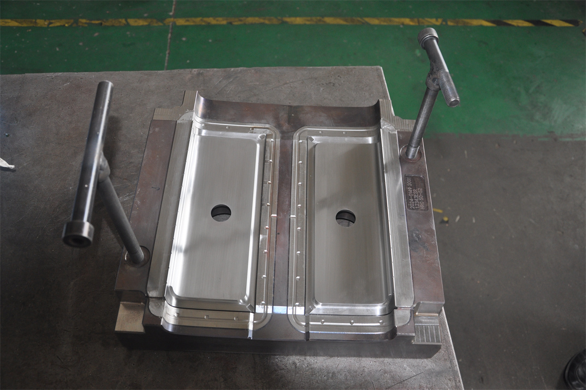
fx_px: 537
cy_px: 195
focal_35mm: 33
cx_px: 293
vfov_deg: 39.9
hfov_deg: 57.3
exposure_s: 1/60
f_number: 3.8
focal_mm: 22
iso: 400
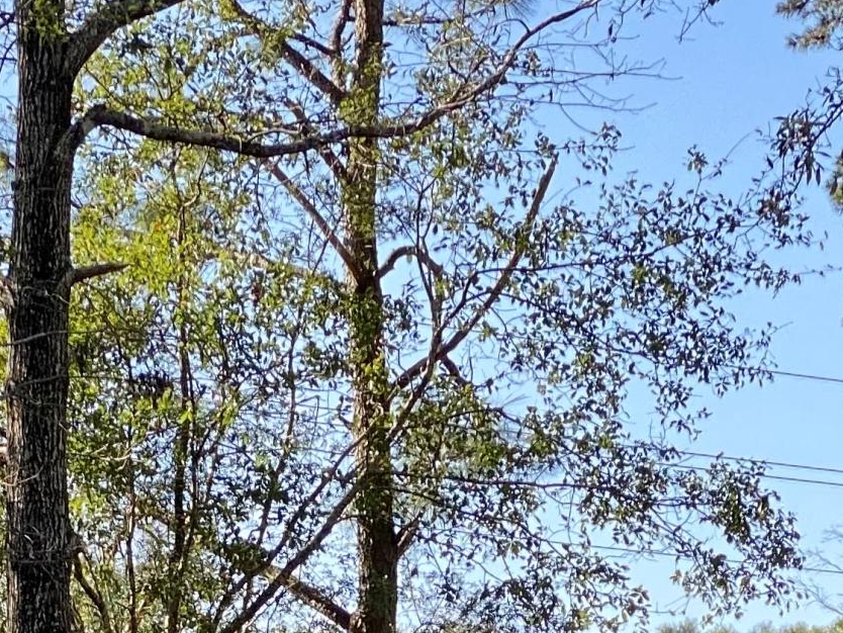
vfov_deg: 7.7
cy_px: 1091
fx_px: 4555
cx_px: 414
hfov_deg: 10.6
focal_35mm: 187
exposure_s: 1/403
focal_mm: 6
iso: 20
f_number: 2
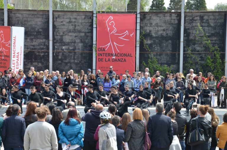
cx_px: 114
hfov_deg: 18.2
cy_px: 75
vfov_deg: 12.1
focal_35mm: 112
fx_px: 708
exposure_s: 1/200
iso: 200
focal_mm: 75
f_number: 7.1
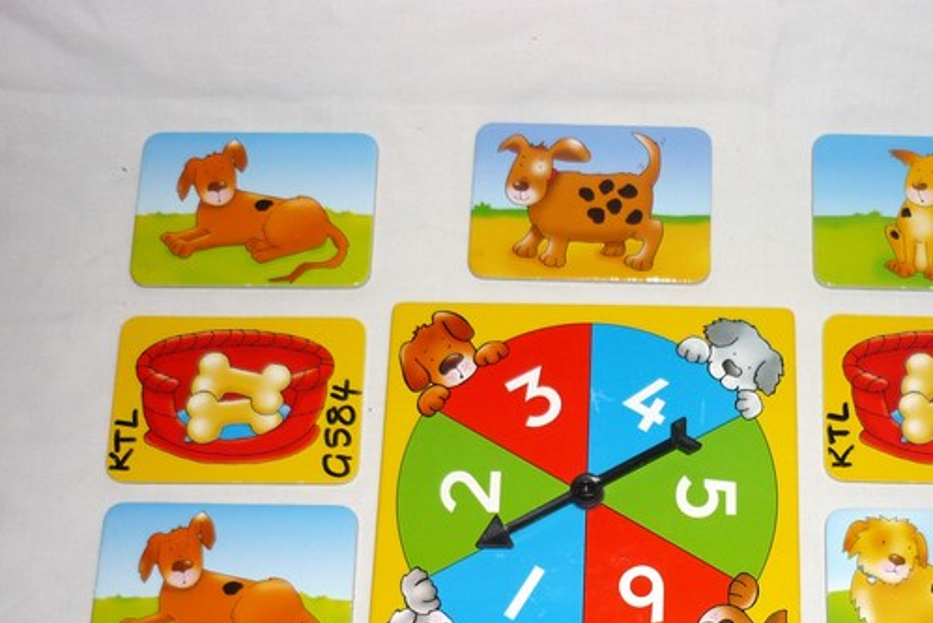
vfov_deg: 24.0
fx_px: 1426
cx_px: 604
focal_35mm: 55
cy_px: 548
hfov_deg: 36.0
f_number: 2.8
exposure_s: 1/30
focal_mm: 5.5
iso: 100
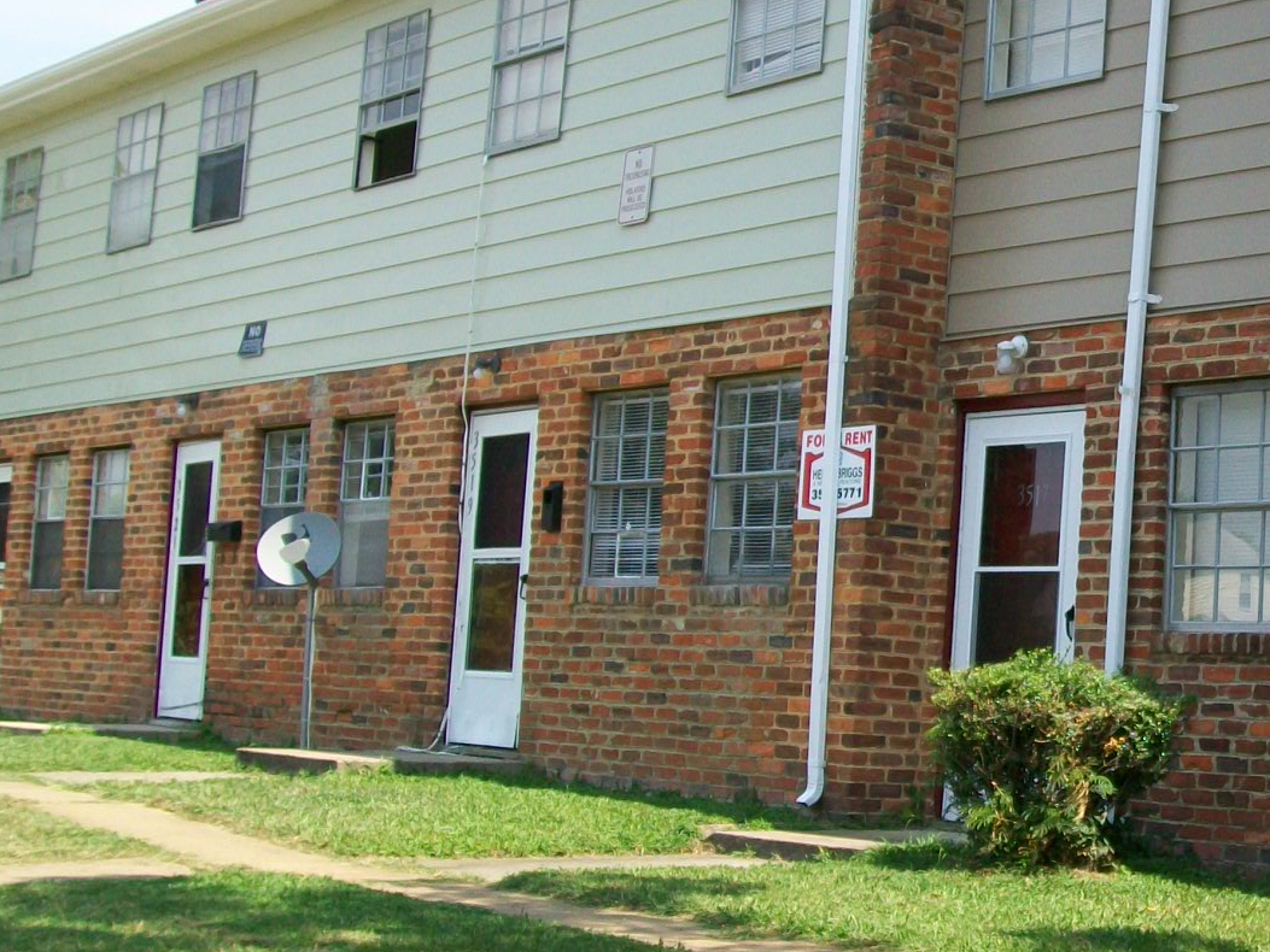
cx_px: 1131
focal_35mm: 70
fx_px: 2568
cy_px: 456
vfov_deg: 21.0
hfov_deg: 26.9
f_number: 2.7
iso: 64
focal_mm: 6
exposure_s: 1/640
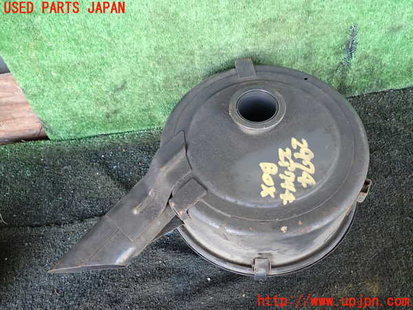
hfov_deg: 60.0
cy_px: 155
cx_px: 206
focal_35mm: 30
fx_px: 358
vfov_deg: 46.8
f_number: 2.3
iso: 250
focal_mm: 5.4
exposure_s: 1/30
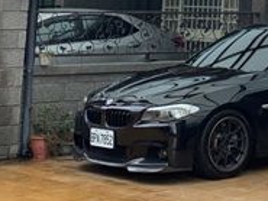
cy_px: -185
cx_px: 342
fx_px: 1046
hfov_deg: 14.1
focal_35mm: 135
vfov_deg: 10.2
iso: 25
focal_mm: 4.25
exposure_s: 1/354
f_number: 1.8
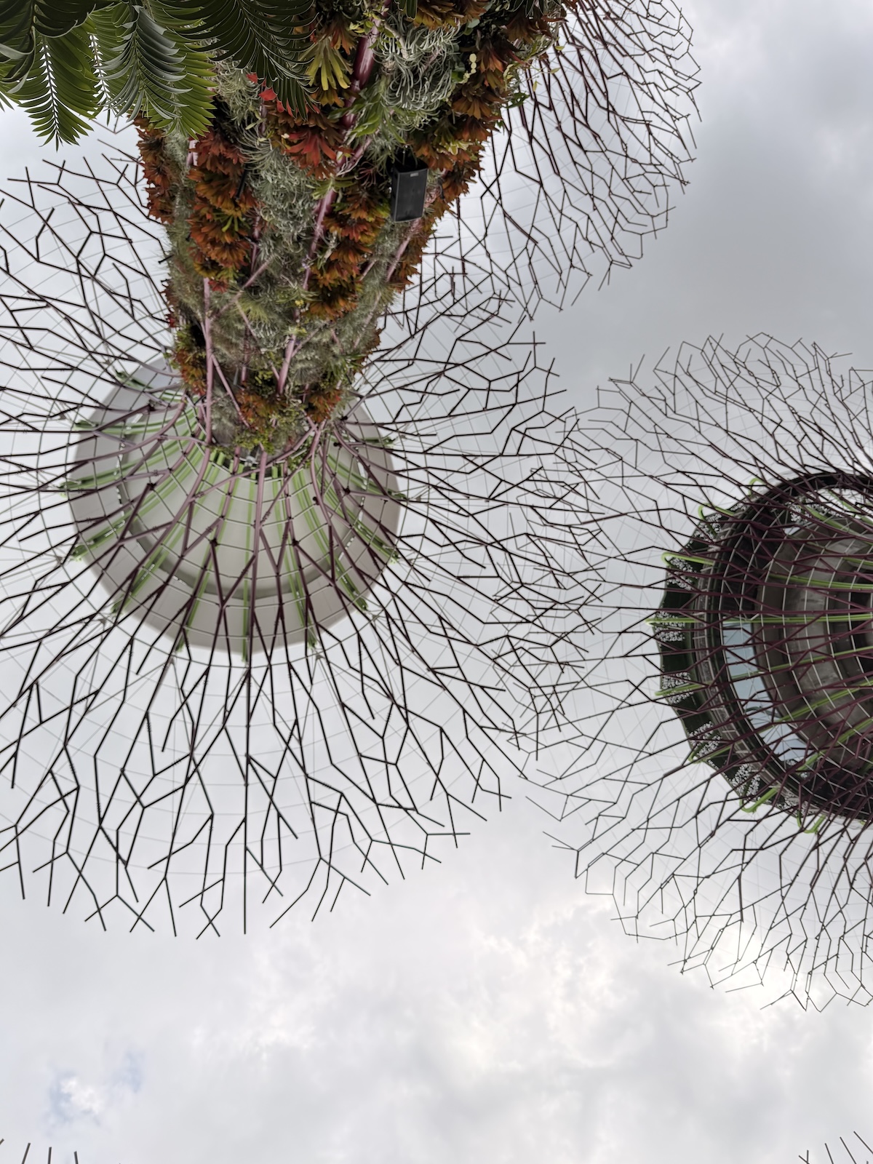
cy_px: 582
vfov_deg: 71.6
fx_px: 807
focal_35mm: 24
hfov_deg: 56.8
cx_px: 436
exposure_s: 1/1174
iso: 100
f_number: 1.78
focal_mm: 6.76
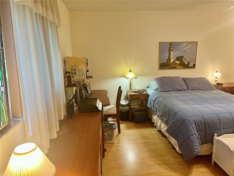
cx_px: 117
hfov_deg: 67.3
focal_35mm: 26
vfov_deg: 53.1
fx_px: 176
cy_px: 88
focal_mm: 5.1
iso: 125
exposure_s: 1/60
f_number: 1.6
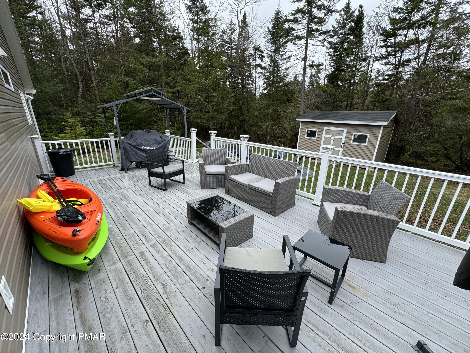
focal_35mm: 14
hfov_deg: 102.1
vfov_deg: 85.7
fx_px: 190
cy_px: 176
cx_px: 235
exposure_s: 1/591
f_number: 2.2
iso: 40
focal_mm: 2.22
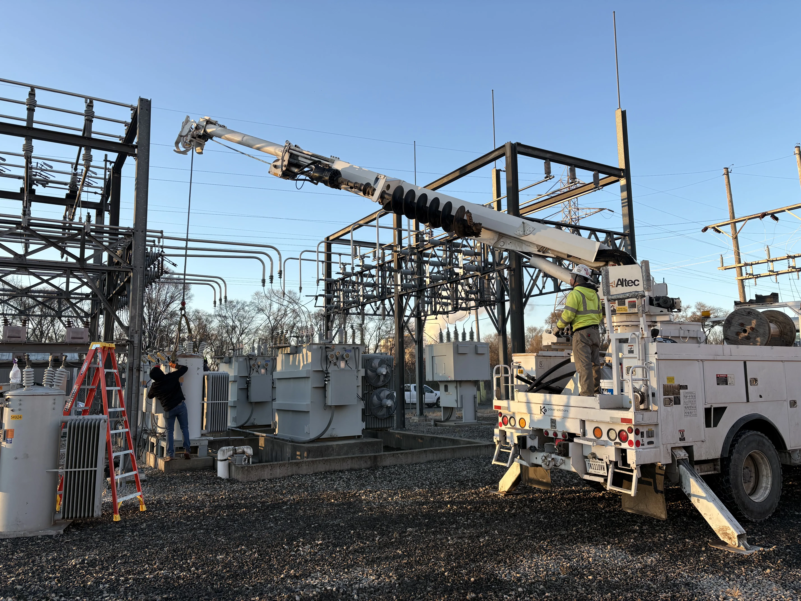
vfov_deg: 53.1
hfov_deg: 67.3
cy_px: 300
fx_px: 602
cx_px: 400
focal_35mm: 26
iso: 50
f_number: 1.6
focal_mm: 6
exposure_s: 1/830
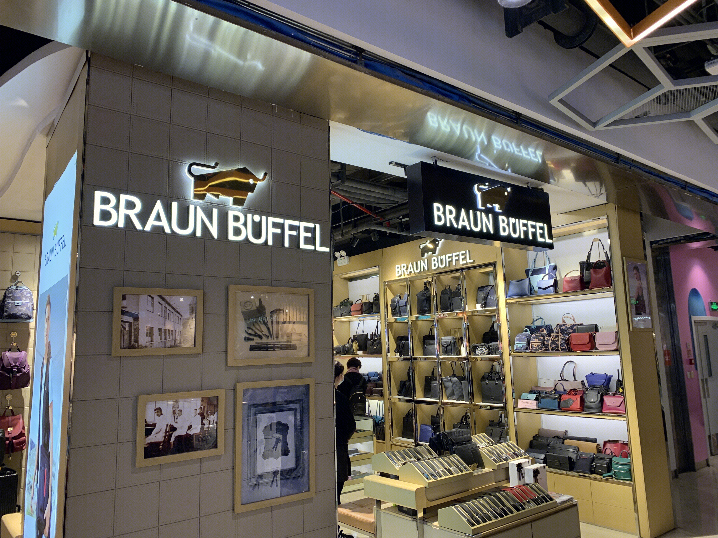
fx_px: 539
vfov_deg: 53.1
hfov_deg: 67.3
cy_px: 269
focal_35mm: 26
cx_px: 359
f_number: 1.8
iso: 50
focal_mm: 4.25
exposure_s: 1/50
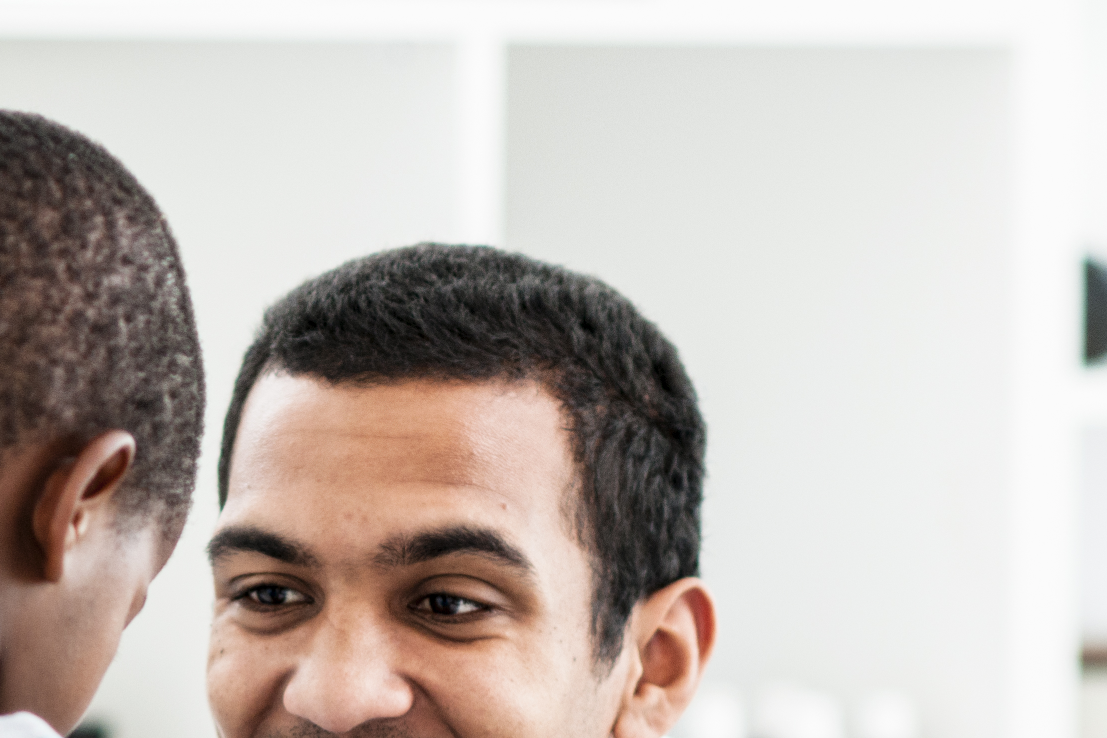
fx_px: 11345
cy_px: 943
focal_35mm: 369
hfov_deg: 5.6
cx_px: 591
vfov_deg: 3.7
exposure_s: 1/160
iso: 400
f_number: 3.2
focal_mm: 135
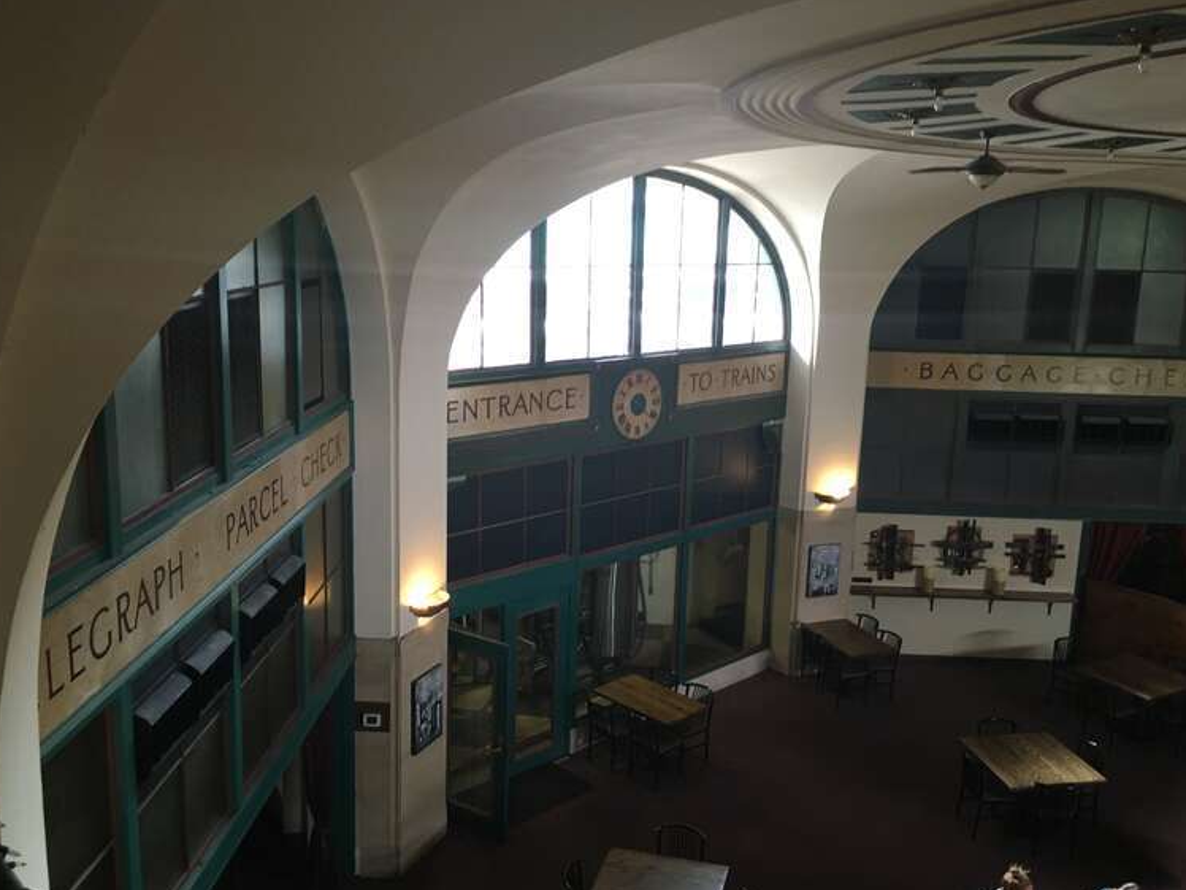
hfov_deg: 58.3
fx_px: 1062
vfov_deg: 45.4
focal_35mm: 31
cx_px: 610
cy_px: 435
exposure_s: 1/30
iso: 125
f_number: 2.2
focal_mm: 4.15
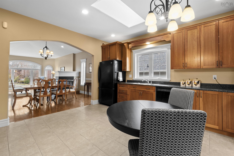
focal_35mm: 15
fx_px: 97
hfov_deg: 100.4
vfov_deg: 77.3
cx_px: 117
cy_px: 78
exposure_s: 1/4
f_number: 10
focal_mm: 10
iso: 400
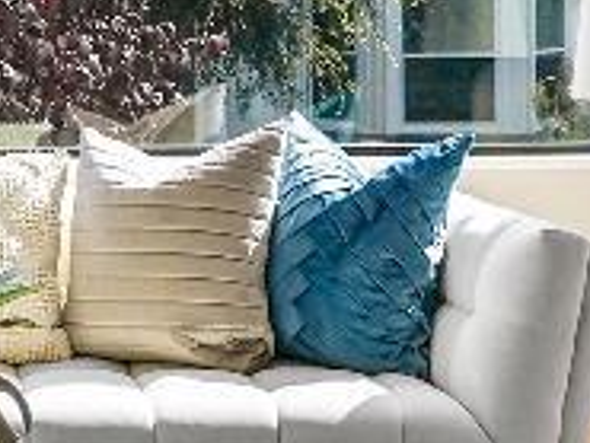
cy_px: -99
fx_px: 2388
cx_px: -67
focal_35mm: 140
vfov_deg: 10.4
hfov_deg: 13.8
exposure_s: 1/400
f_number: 5.6
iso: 1250
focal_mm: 18
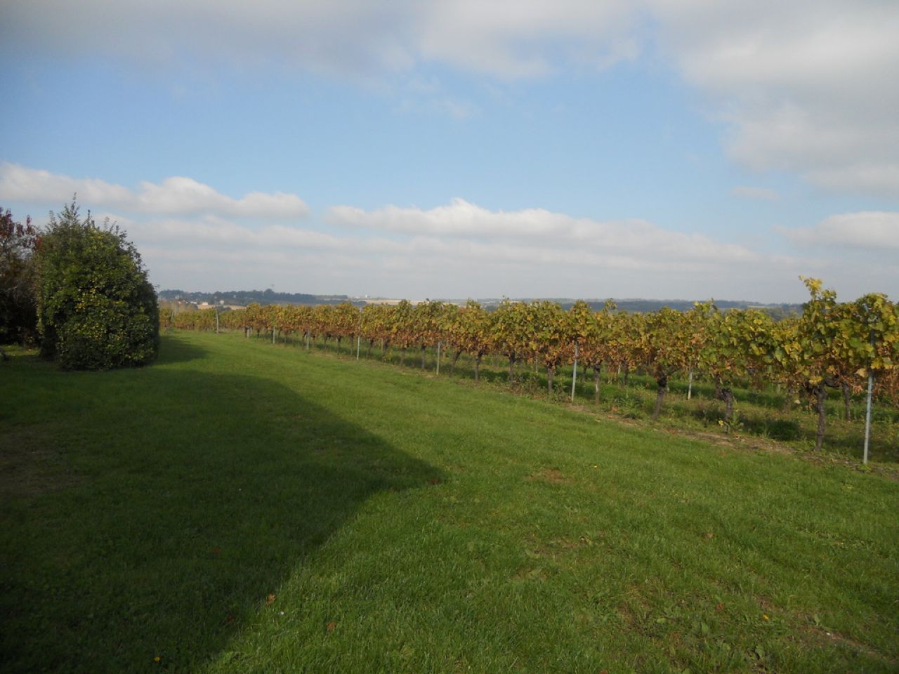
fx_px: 701
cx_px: 450
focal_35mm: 27
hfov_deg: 65.3
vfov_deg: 51.4
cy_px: 337
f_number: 3.2
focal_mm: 4.9
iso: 80
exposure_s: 1/1000
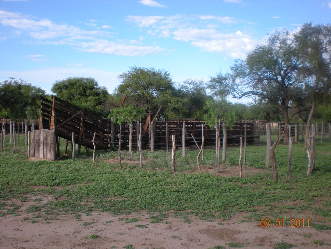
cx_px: 166
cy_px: 124
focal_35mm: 44
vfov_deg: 32.9
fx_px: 421
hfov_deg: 42.9
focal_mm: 7.4
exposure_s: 1/213
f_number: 4.9
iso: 64
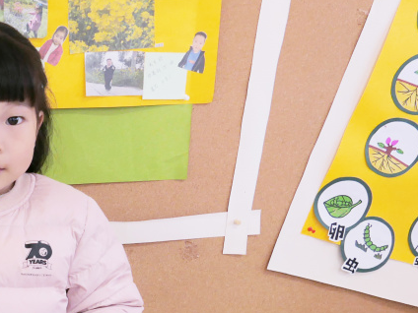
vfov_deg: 25.0
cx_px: -18
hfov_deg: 30.9
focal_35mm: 57
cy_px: 269
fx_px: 688
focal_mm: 10.9
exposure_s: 1/125
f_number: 3.2
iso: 200
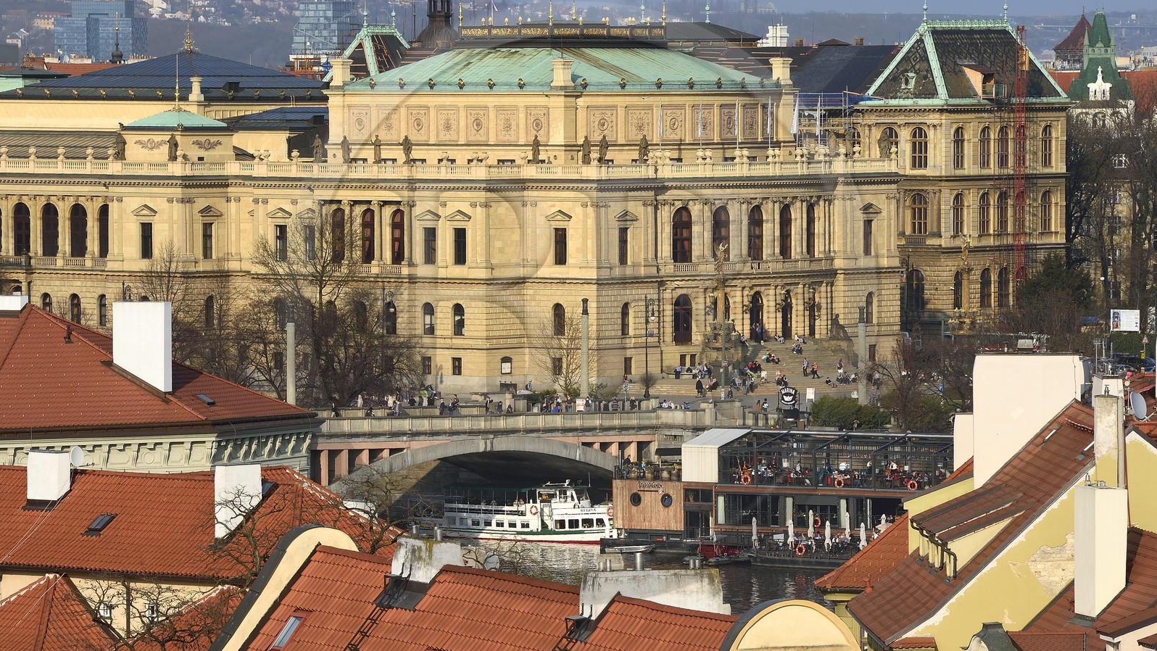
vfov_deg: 5.8
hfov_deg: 10.3
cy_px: 302
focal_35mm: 210
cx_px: 578
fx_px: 6443
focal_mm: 200
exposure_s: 1/250
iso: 200
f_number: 13
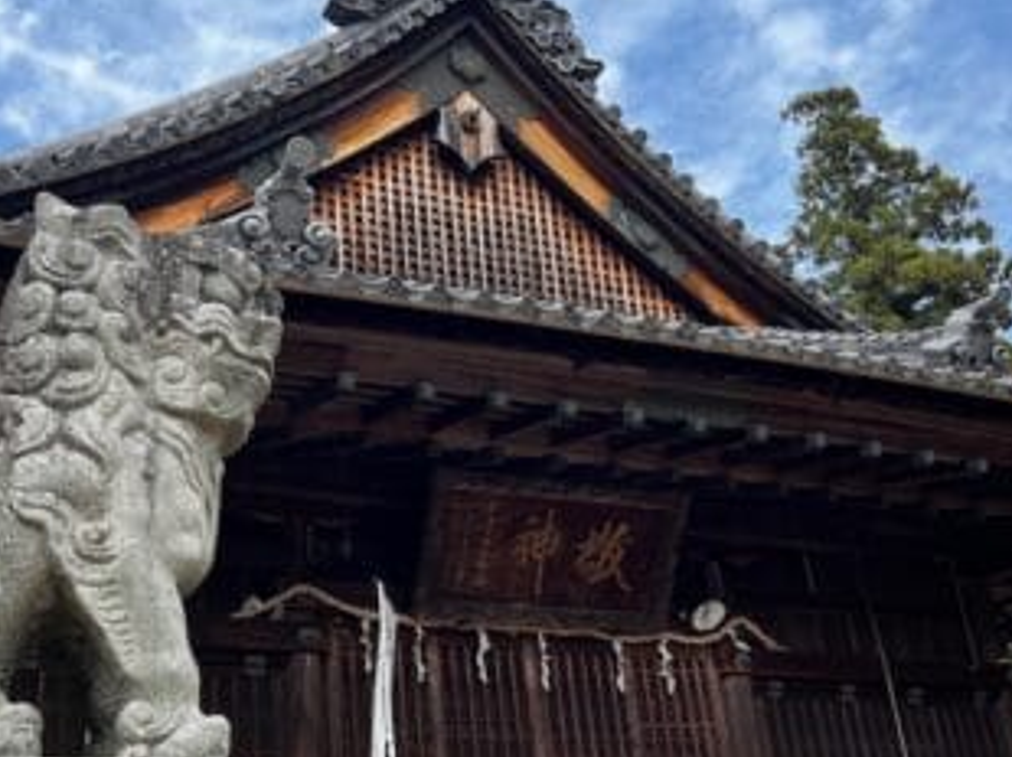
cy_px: 494
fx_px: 1227
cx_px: 392
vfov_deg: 34.0
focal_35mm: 42
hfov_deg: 44.5
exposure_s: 1/780
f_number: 1.5
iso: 50
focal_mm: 5.7
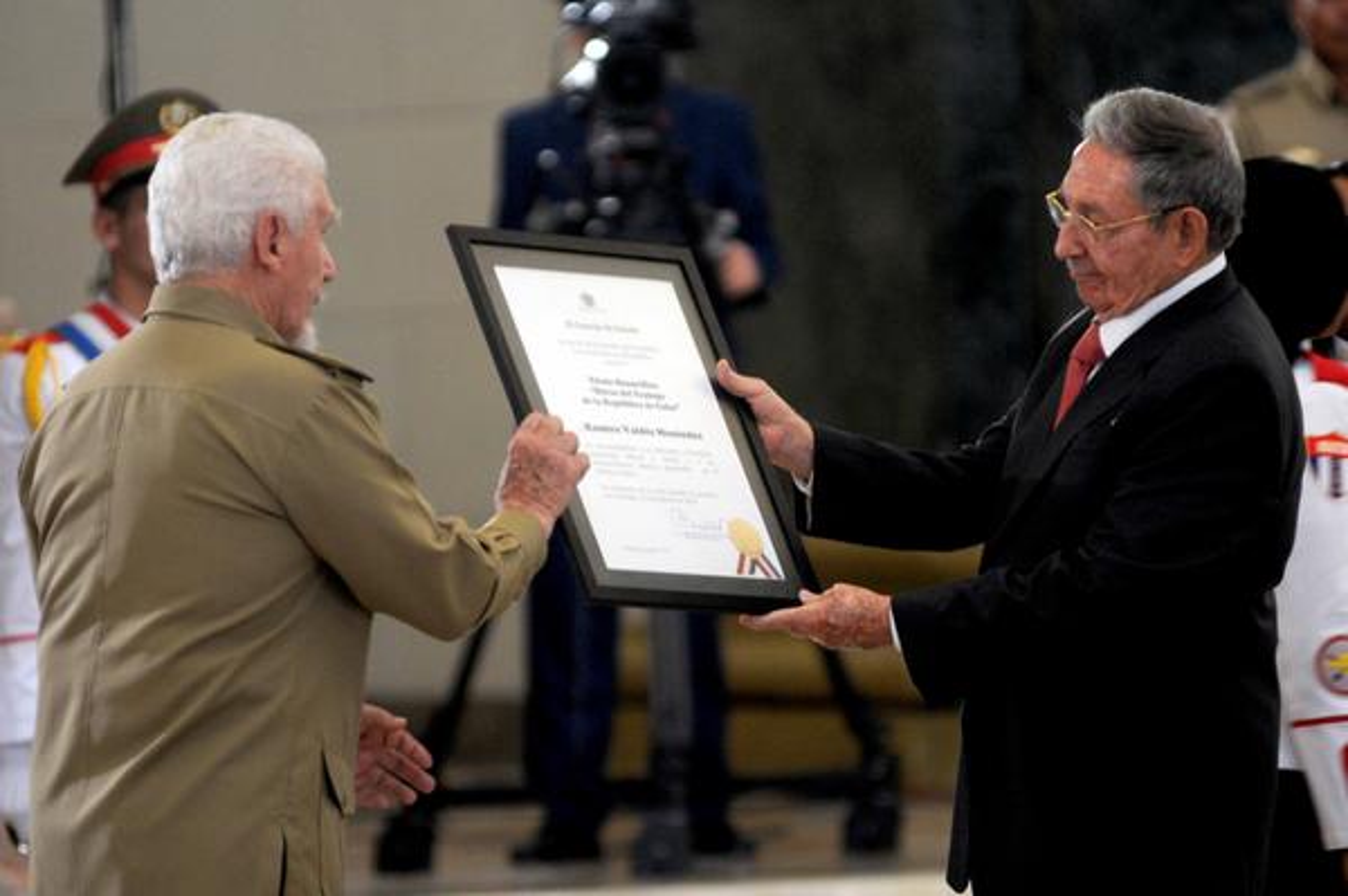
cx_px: 674
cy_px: 448
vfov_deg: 4.6
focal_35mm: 300
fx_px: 11224
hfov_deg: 6.9
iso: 800
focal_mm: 200
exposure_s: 1/100
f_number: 2.8
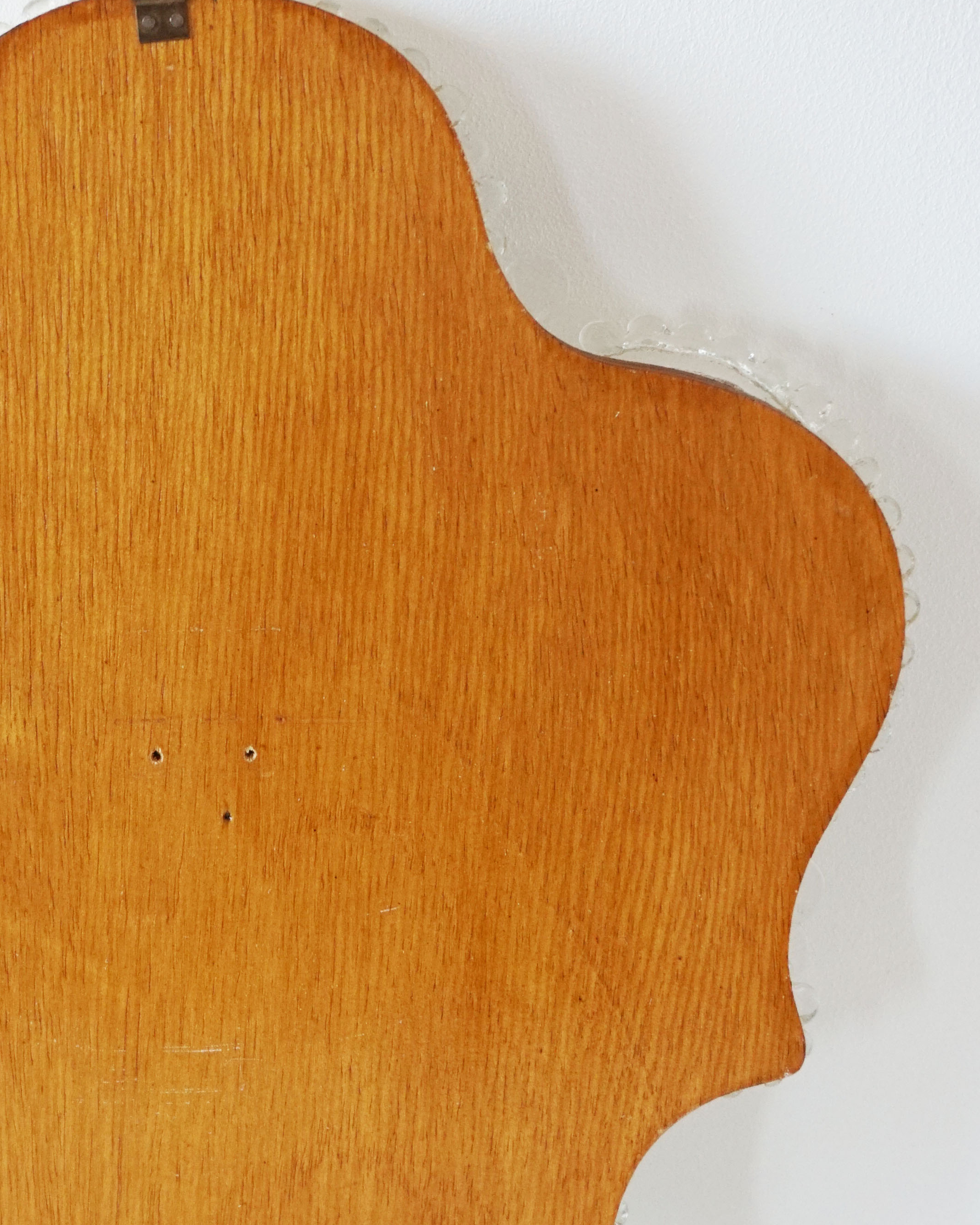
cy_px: 736
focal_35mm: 72
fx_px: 2609
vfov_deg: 26.4
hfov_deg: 21.0
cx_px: 179
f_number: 4.5
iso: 640
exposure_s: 1/160
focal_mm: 25
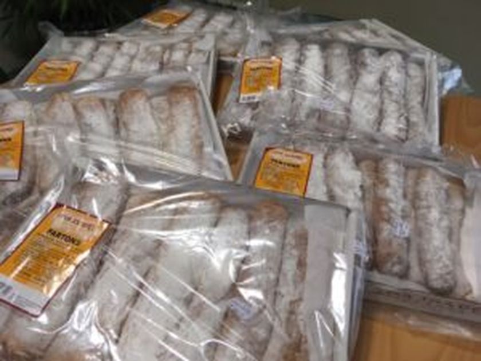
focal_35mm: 29
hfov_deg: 61.7
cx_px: 240
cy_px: 180
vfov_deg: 48.2
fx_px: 403
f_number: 2.2
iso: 40
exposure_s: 1/33
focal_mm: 4.15
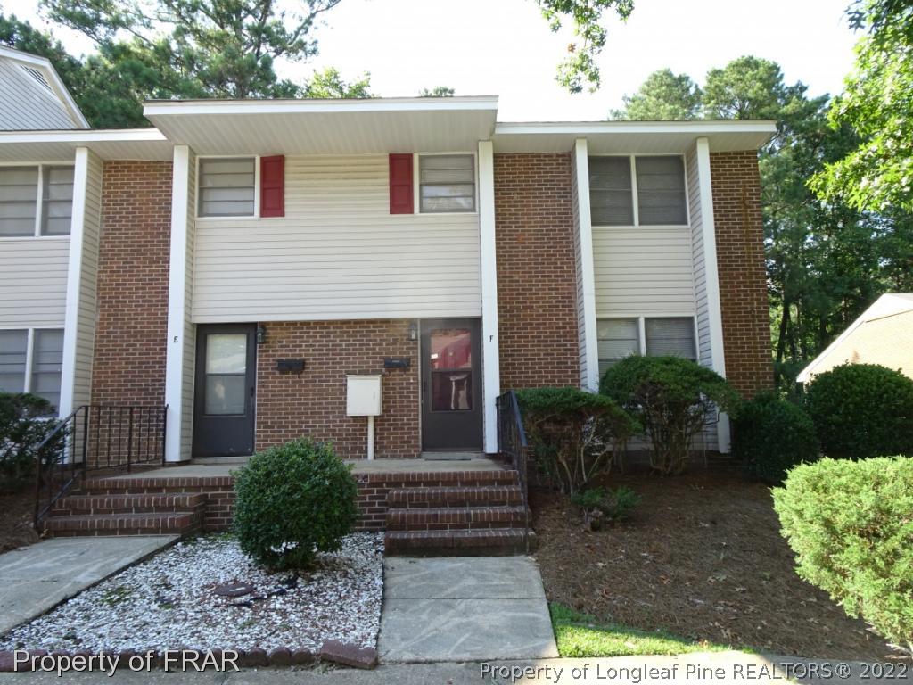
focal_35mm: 24
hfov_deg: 71.6
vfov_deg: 56.8
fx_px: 633
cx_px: 456
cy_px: 342
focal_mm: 4.1
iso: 80
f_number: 3.5
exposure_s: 1/125
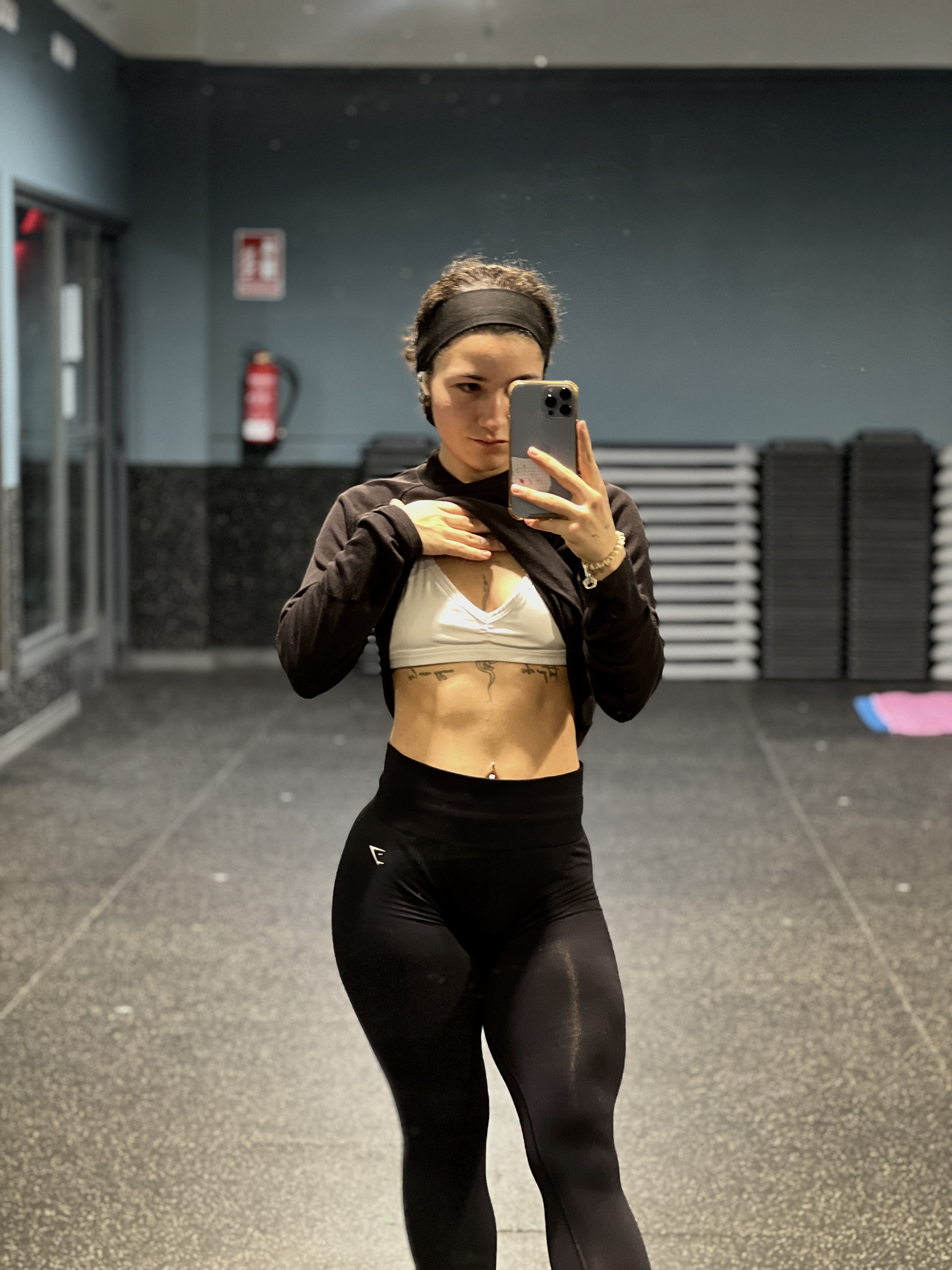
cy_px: 635
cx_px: 476
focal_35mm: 77
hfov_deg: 19.1
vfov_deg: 25.3
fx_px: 2824
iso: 400
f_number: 2.8
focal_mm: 9
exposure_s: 1/20
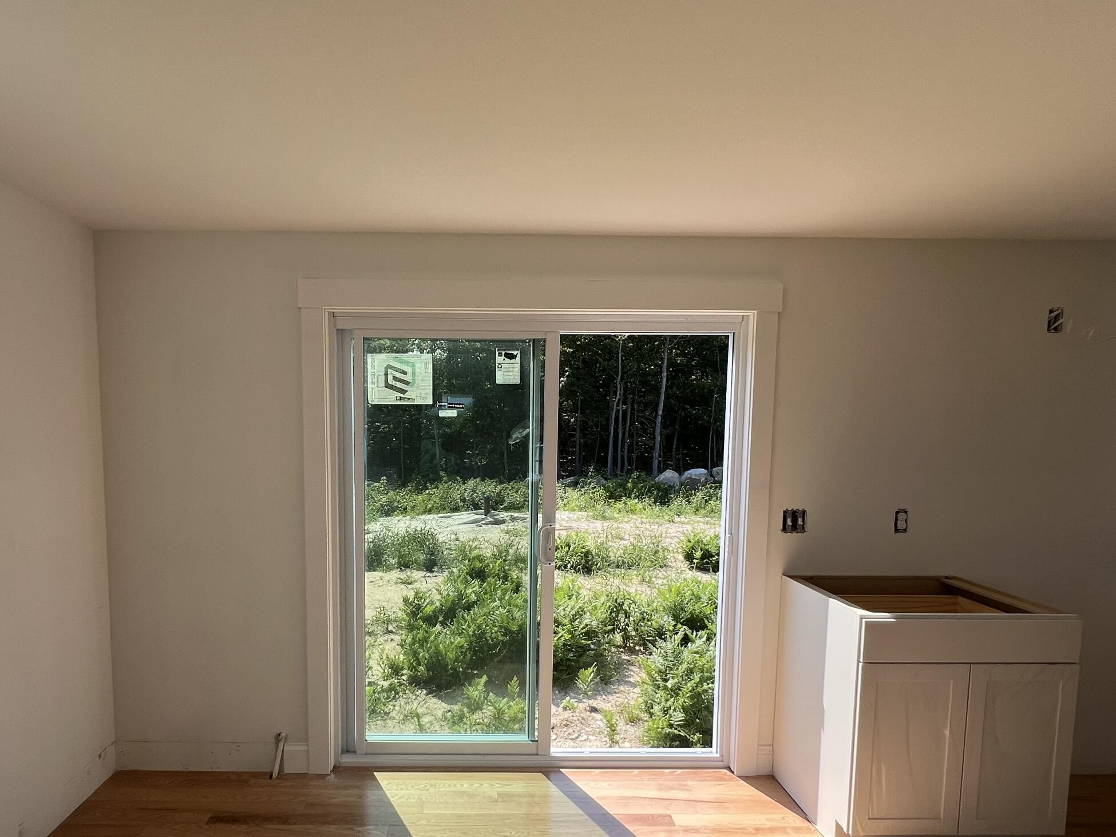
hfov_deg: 81.3
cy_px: 483
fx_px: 645
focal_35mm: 20
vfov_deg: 65.6
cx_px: 483
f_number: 1.8
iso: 32
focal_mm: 1.57
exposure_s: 1/567
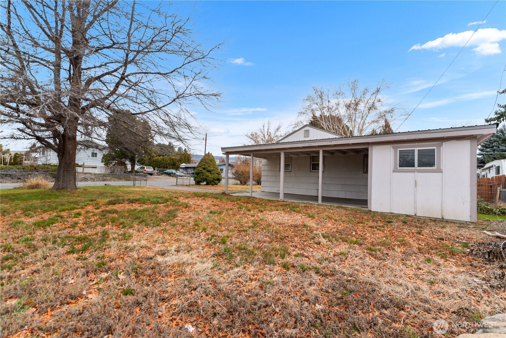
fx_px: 211
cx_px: 253
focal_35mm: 15
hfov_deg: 100.4
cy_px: 169
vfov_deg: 77.4
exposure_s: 1/200
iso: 100
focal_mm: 15
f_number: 8
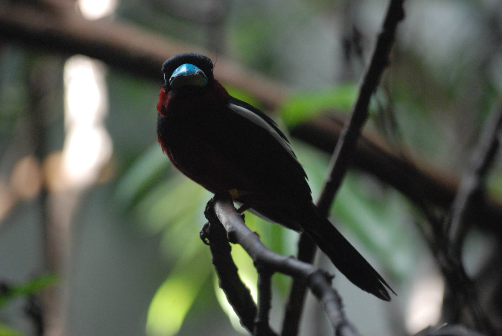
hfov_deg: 7.0
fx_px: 4084
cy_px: 168
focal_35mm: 292
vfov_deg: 4.7
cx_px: 251
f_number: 4.8
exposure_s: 1/160
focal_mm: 195
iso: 1600
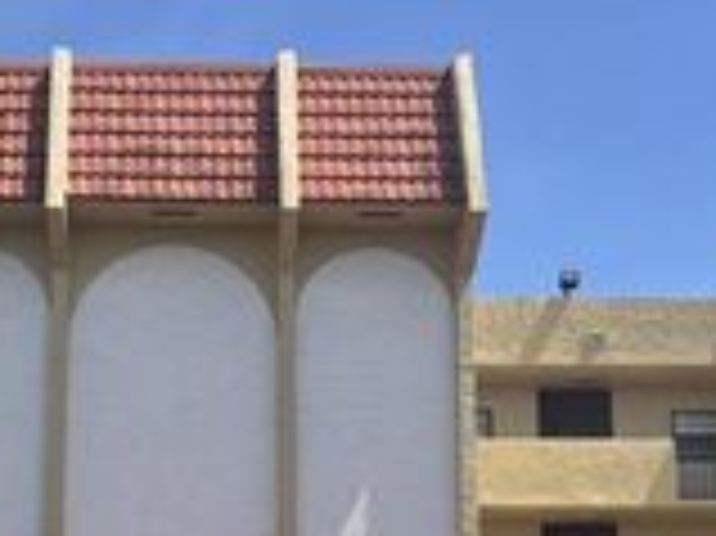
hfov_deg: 23.8
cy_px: 552
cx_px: 248
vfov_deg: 17.5
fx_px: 1695
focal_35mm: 82
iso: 50
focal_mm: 5.96
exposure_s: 1/2451
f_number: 1.6
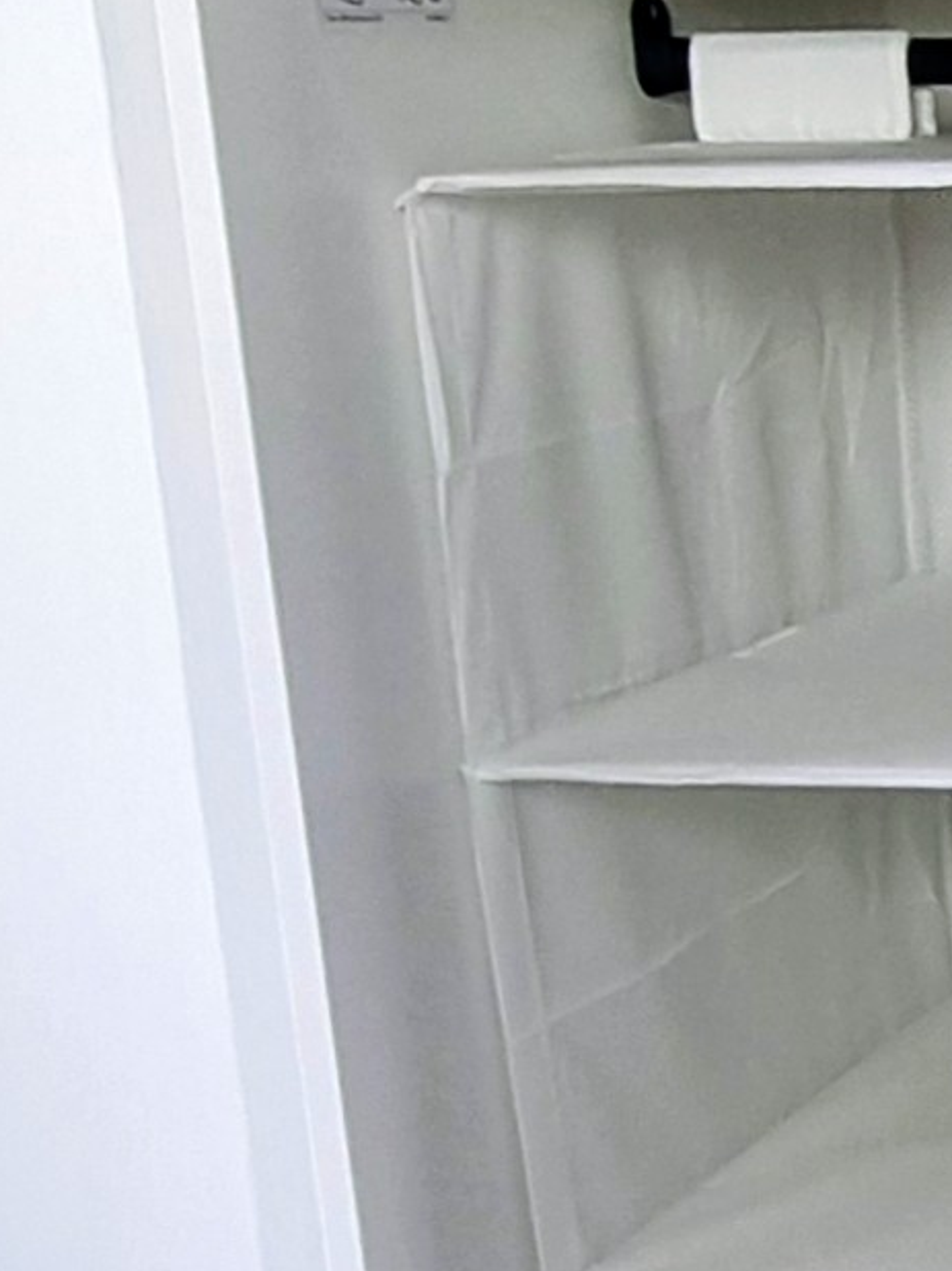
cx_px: 2221
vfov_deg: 24.9
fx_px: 2862
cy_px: 855
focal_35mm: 78
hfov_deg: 13.9
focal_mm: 2.2
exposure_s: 1/50
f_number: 2.2
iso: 64
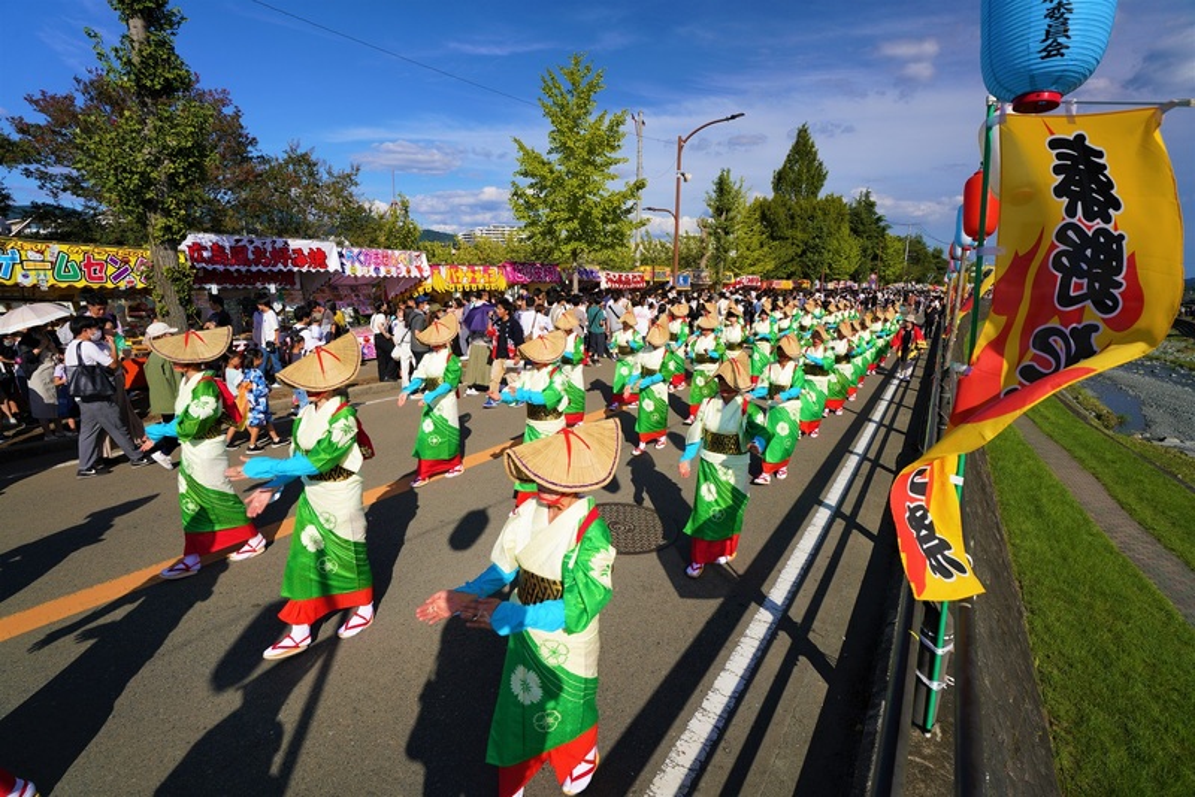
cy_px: 398
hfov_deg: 96.7
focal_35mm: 16
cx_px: 598
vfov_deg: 73.8
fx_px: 531
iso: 100
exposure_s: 1/200
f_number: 8
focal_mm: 16
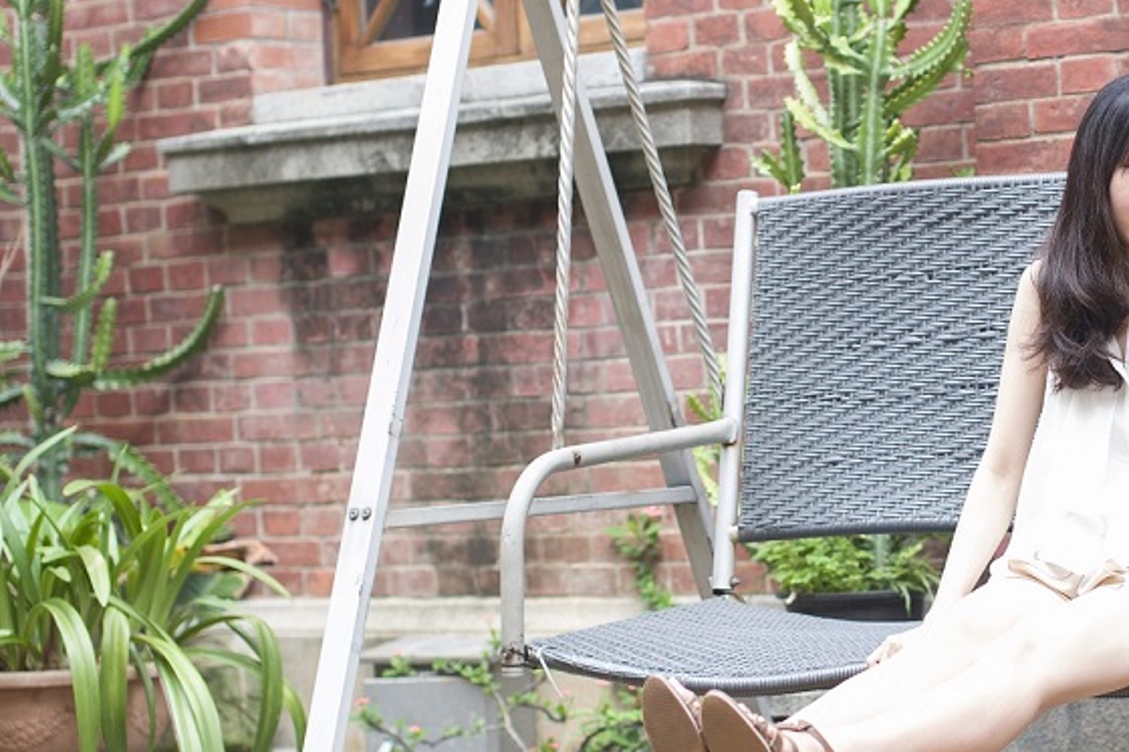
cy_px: 383
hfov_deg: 17.8
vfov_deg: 12.0
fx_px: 3574
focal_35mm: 114
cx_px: 884
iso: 100
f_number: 2.2
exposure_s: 1/200
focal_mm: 50
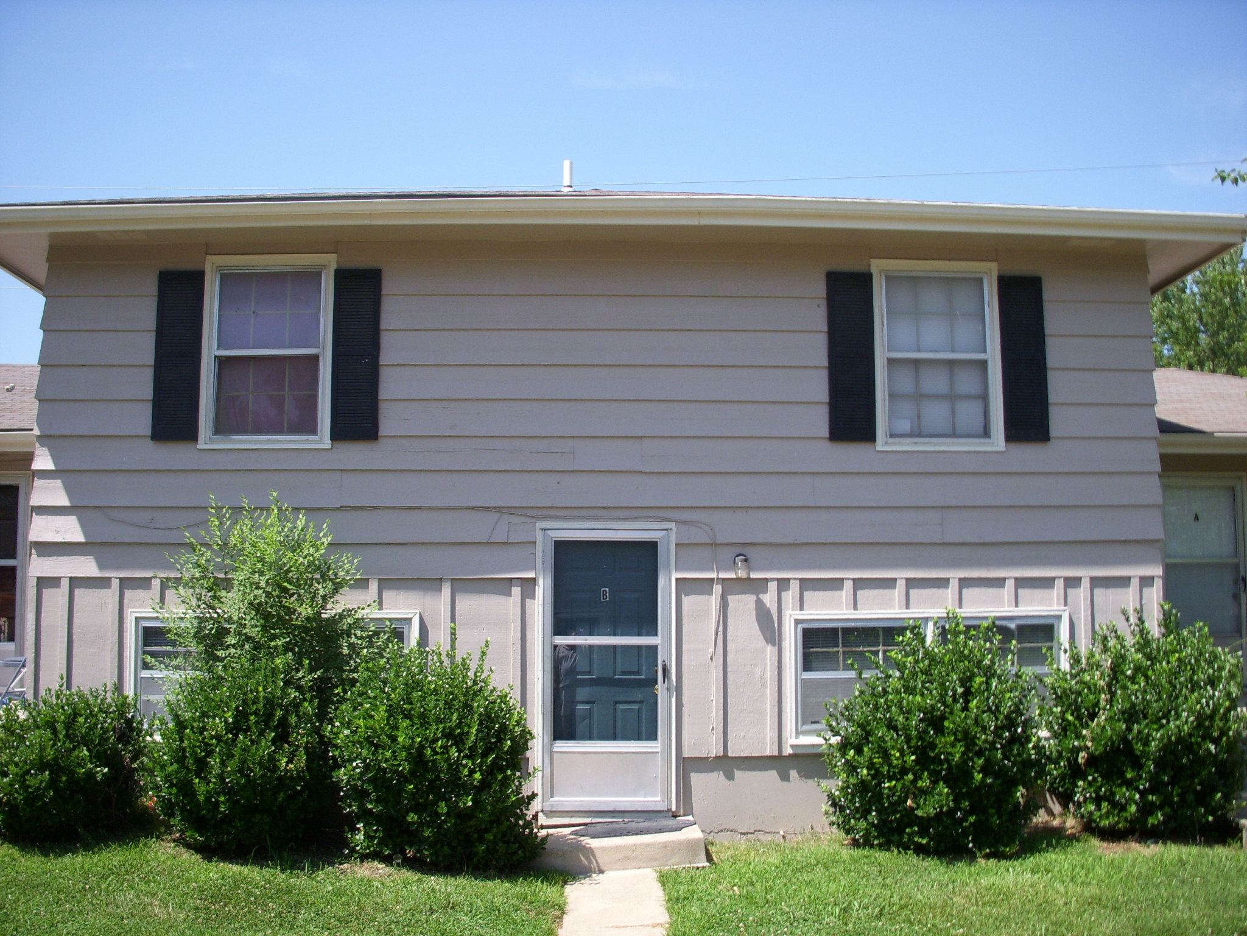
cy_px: 468
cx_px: 624
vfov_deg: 37.7
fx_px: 1369
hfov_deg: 49.0
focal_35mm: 38
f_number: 3.3
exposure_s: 1/640
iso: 100
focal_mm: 6.3
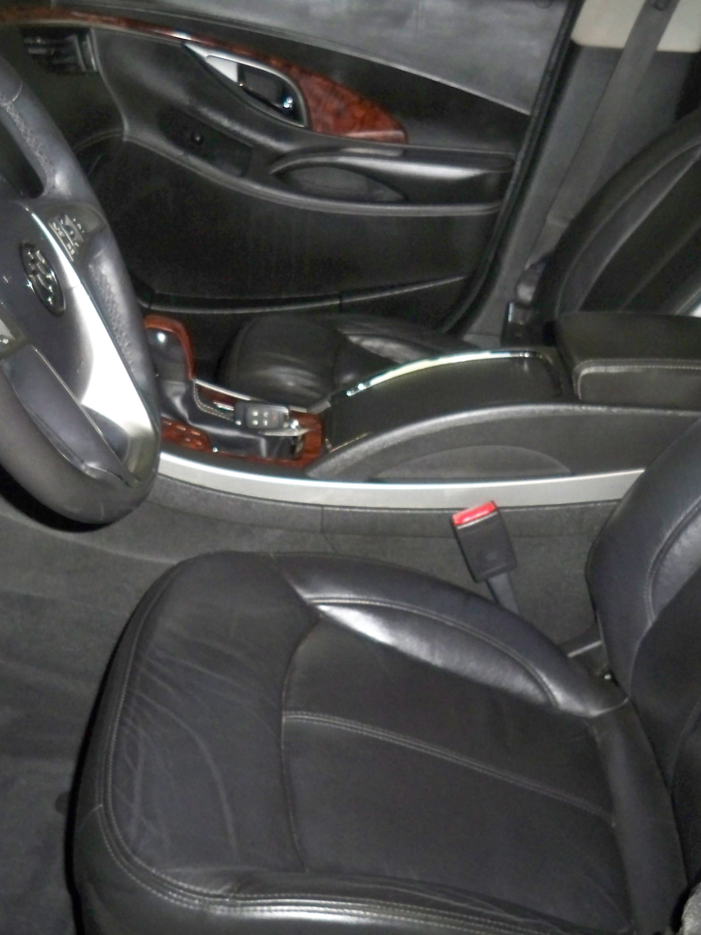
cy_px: 468
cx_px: 348
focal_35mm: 47
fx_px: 1269
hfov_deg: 30.9
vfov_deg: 40.4
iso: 400
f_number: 3.1
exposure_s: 1/60
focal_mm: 6.3
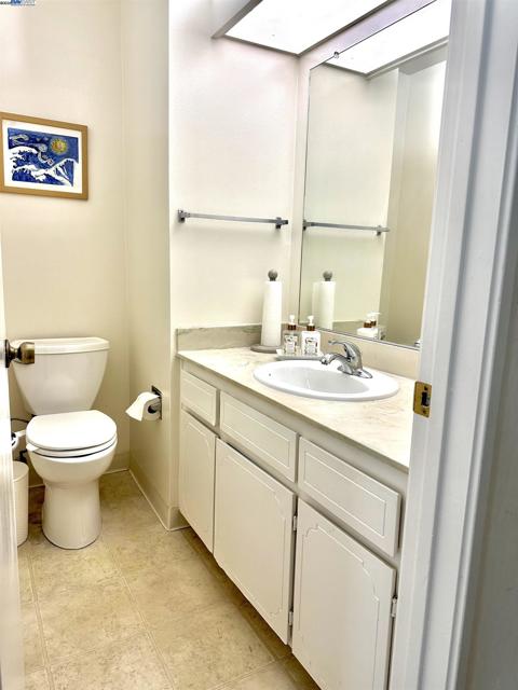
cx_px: 259
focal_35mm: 24
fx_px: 479
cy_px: 345
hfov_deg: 56.8
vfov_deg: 71.6
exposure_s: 1/120
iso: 80
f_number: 1.78
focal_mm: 6.86
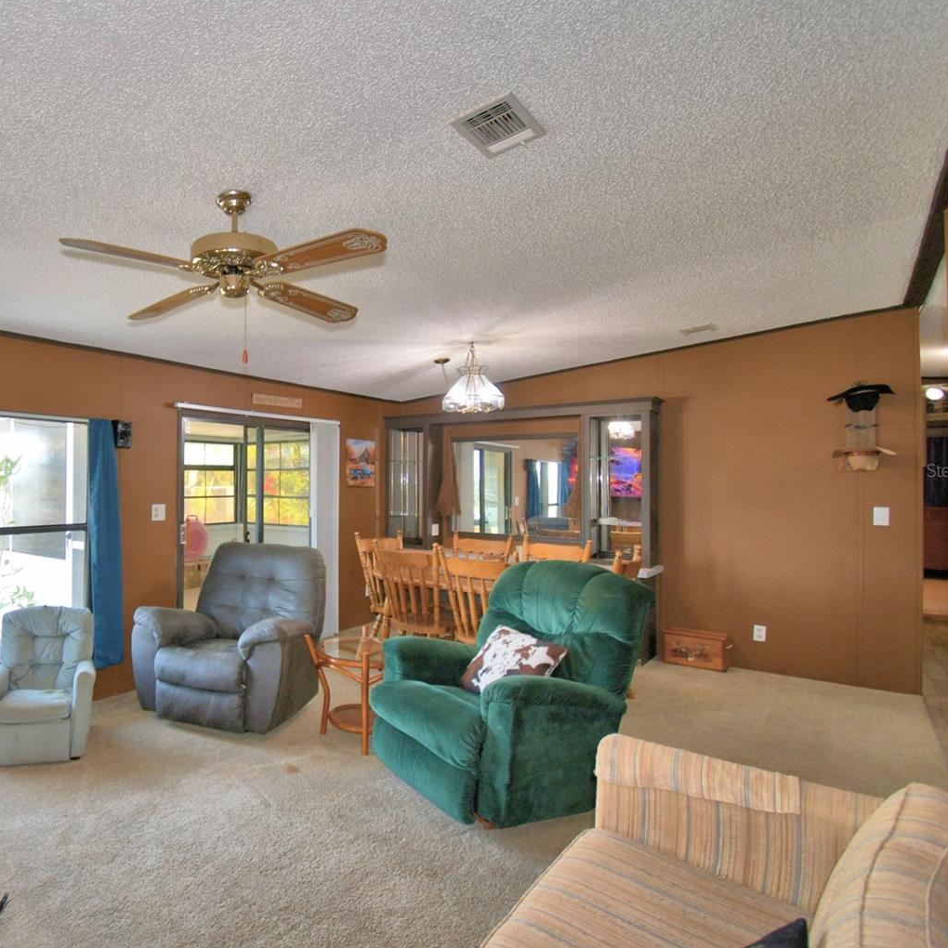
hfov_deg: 71.0
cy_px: 470
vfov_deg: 74.8
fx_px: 620
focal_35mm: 20
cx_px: 266
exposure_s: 1/30
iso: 200
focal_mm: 10
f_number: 4.5
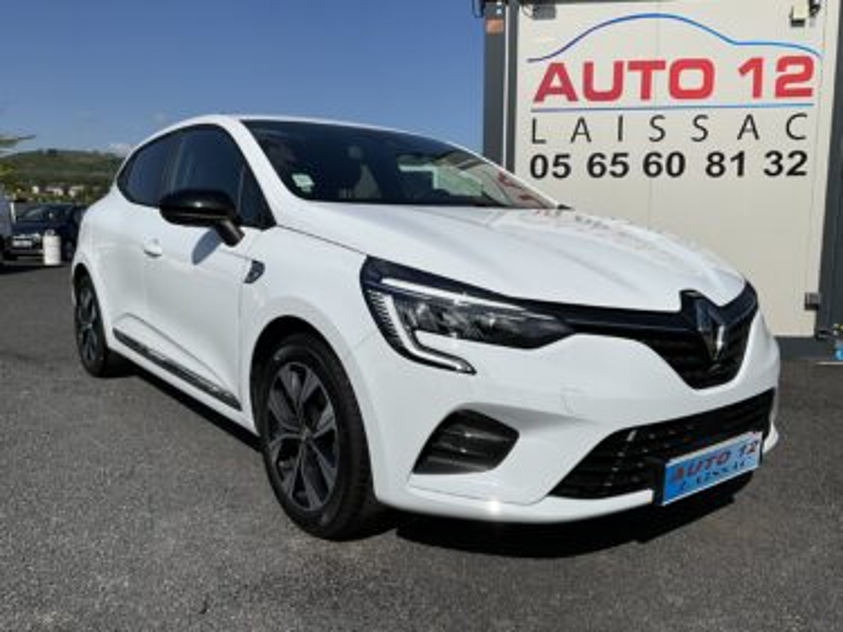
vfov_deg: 48.2
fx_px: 706
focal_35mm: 29
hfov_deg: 61.7
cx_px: 422
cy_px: 316
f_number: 1.8
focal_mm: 3
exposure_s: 1/5814
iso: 25
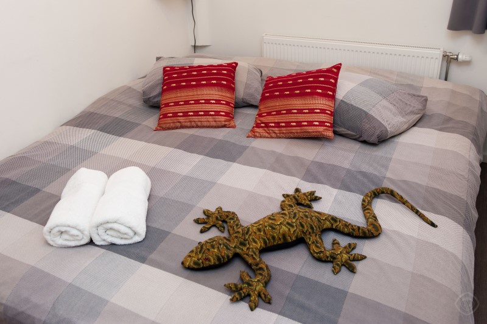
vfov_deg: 42.3
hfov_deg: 60.3
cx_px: 244
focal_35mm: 31
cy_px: 162
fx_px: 419
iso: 800
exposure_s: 1/60
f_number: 4
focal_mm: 31
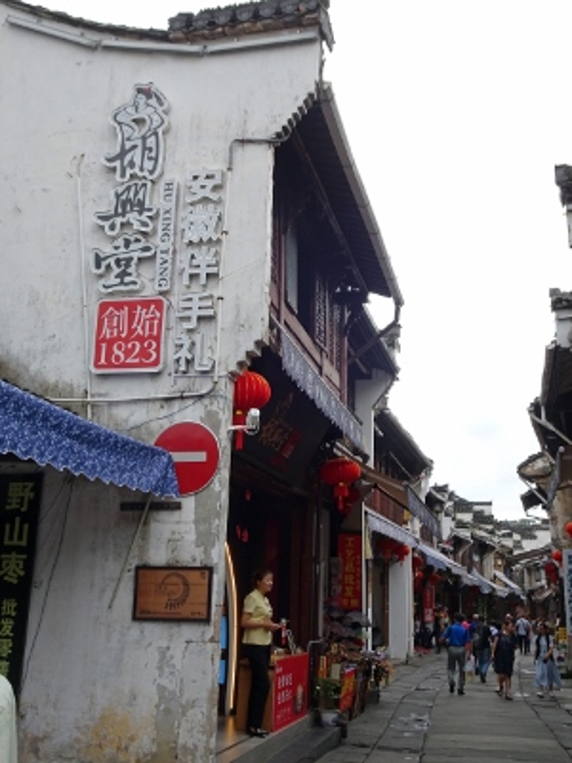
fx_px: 793
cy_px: 382
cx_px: 286
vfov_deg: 51.4
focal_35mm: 36
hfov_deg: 39.7
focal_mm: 6.17
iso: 80
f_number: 4
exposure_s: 1/320
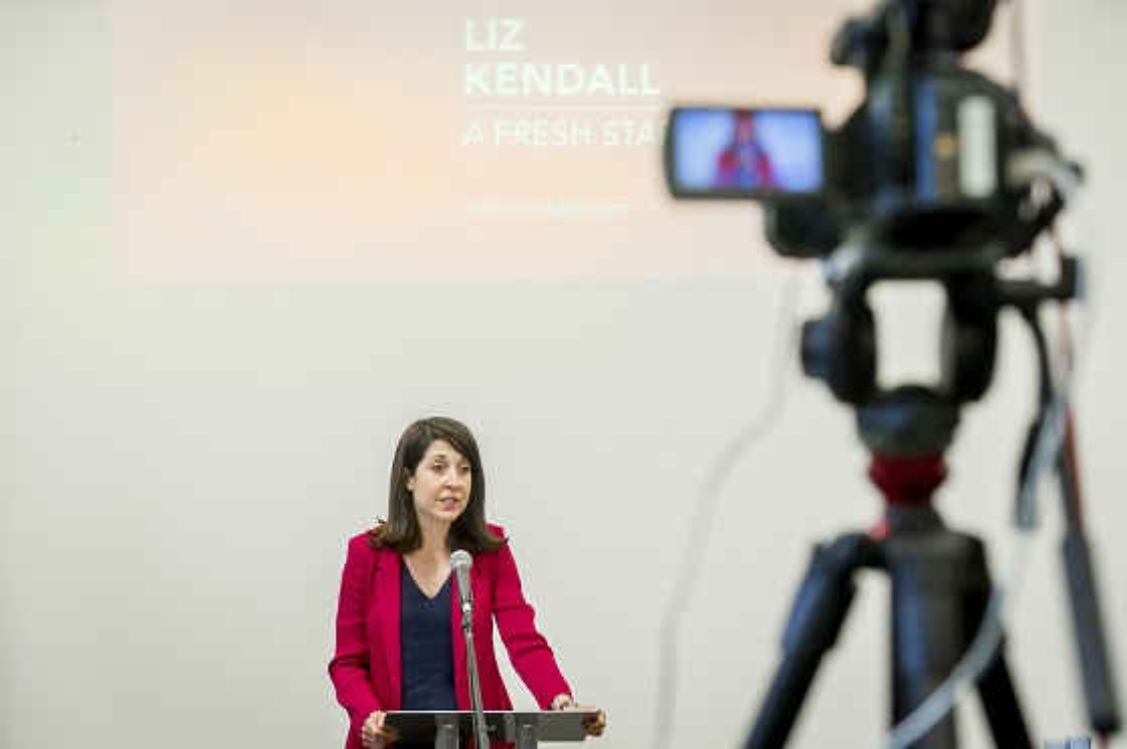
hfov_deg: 19.5
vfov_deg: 13.0
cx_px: 564
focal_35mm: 105
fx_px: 3283
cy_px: 374
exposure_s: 1/160
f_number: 4
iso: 4000
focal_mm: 105
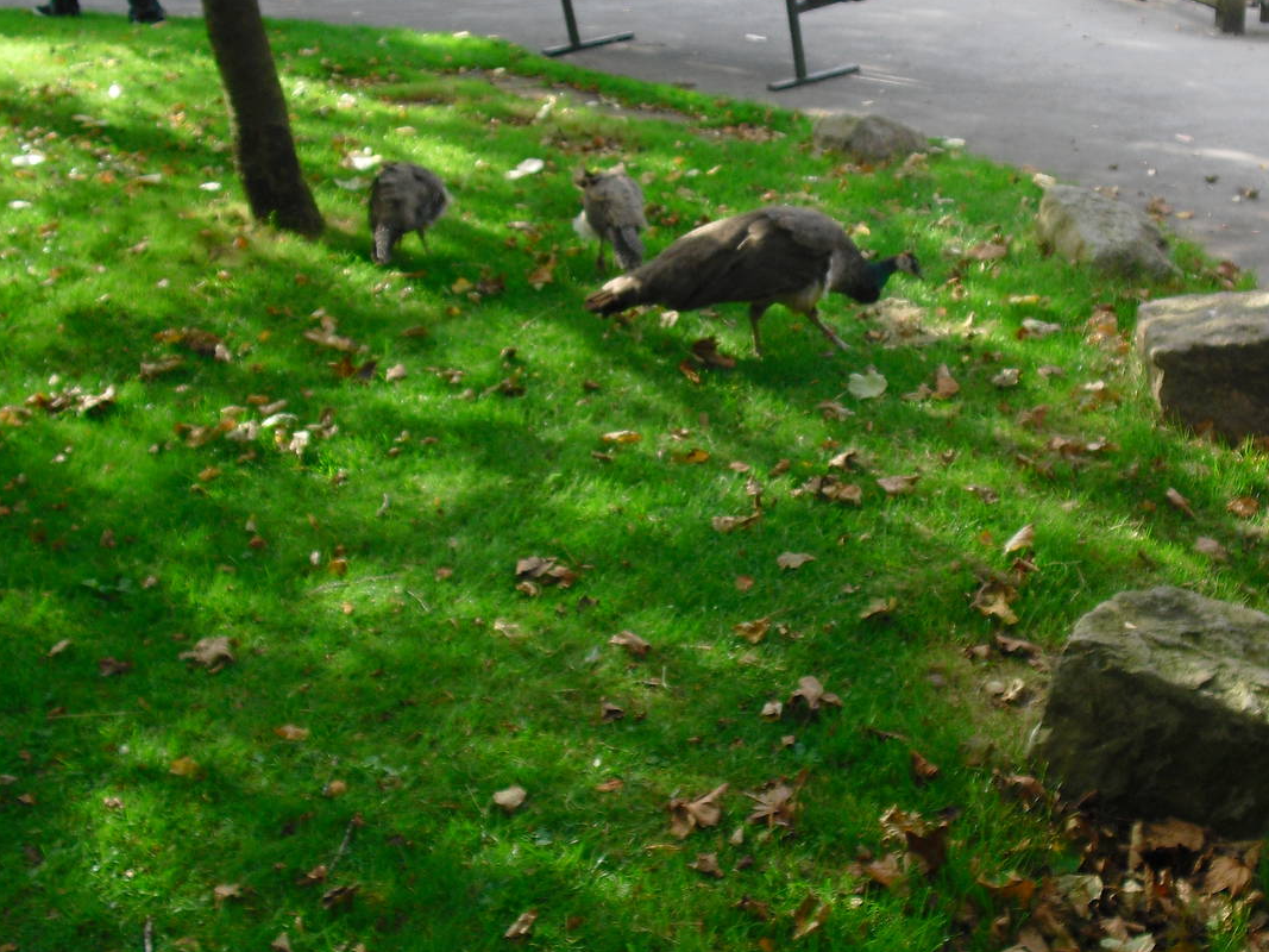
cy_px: 393
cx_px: 794
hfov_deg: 35.4
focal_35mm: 54
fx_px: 1979
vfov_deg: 27.0
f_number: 3.1
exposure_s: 1/250
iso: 100
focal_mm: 6.3
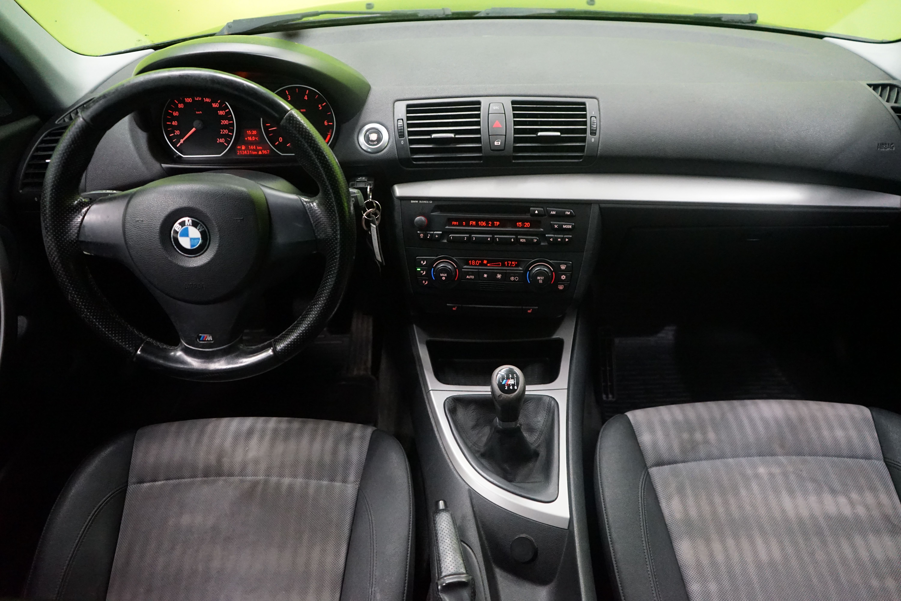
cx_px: 450
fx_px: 701
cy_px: 300
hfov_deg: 65.5
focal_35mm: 28
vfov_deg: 46.4
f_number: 3.5
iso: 6400
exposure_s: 1/160
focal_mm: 28
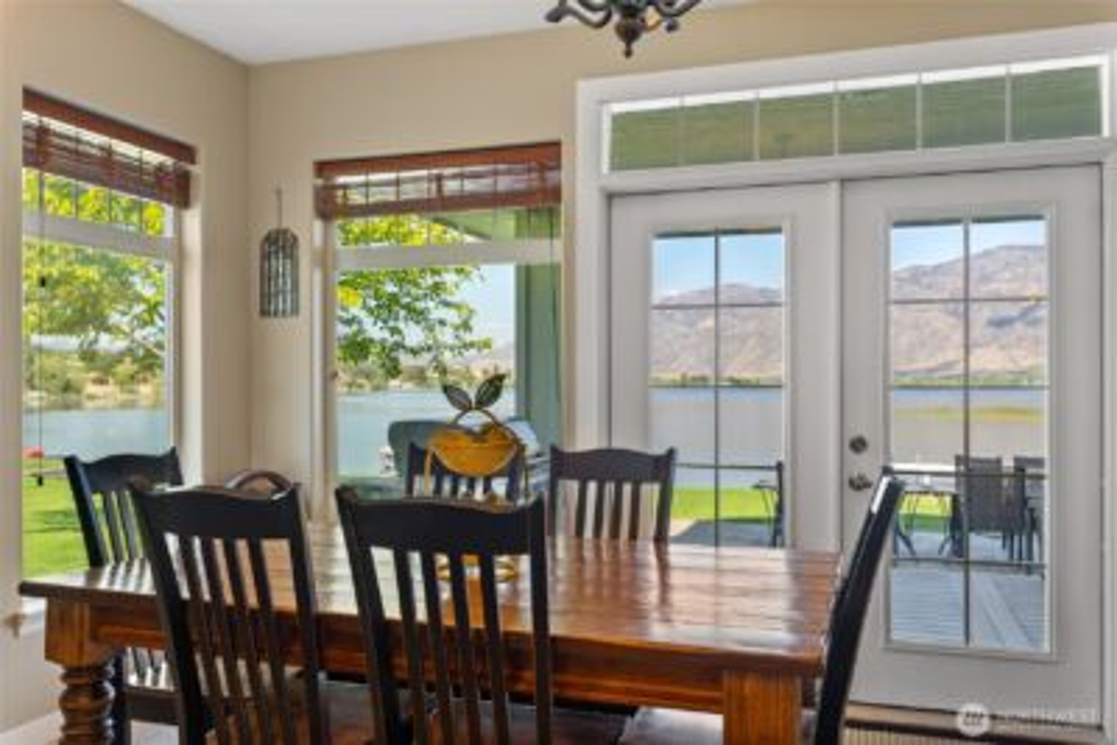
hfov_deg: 64.0
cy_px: 372
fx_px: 894
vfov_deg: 45.3
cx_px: 558
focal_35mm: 29
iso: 400
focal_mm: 28.8
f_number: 4.5
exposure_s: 1/15
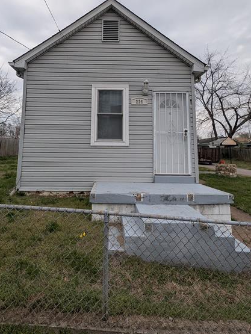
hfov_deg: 71.5
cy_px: 130
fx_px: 174
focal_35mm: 18
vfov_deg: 86.4
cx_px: 113
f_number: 2.2
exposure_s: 1/688
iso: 48
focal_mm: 1.95
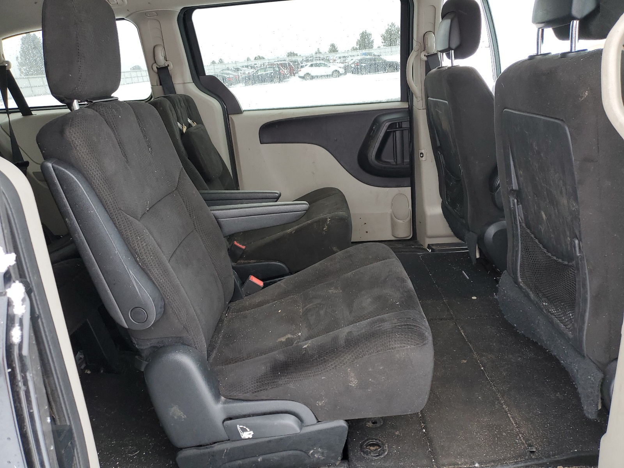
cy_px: 234
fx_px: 469
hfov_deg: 67.3
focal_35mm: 26
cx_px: 312
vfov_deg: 53.1
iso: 50
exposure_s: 1/133
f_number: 1.5
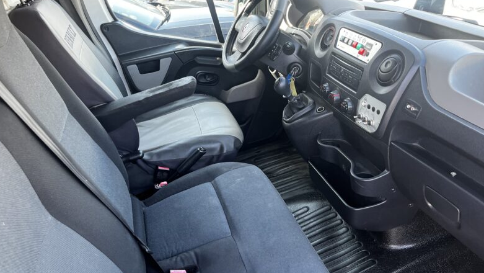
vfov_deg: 40.0
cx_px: 239
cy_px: 167
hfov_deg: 66.0
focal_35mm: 29
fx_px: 372
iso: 125
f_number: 1.6
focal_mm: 5.1
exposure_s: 1/108
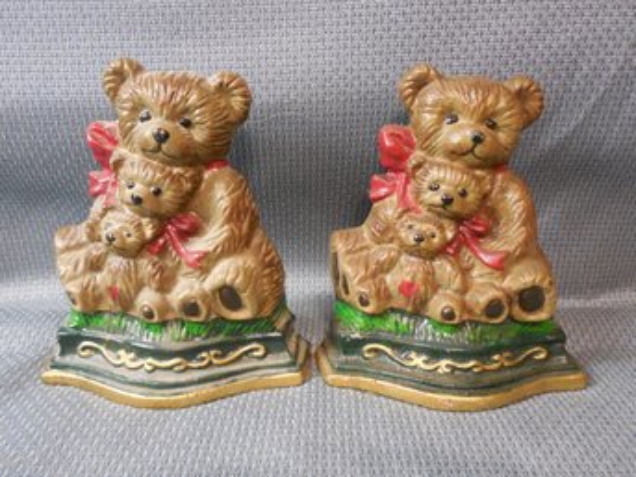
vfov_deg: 49.7
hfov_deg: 63.5
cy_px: 238
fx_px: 514
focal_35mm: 28
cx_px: 318
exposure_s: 1/50
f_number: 3.5
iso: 800
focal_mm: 5
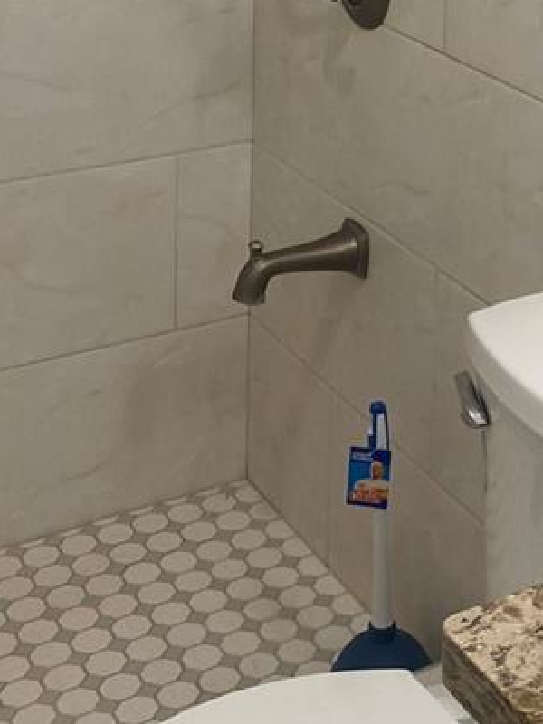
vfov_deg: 23.2
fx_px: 1631
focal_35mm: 78
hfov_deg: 18.3
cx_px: 577
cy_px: -114
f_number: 1.8
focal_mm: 4.25
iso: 80
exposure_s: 1/120
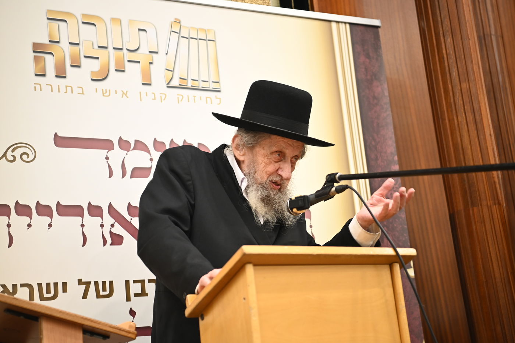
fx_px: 1001
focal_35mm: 70
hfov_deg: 28.9
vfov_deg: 19.4
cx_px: 258
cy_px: 172
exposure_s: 1/125
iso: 1600
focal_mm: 70
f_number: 3.2
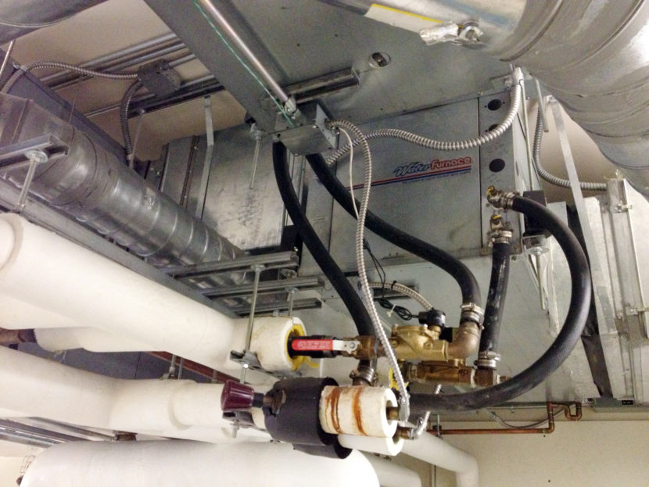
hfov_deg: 52.6
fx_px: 656
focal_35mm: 35
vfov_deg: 40.7
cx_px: 324
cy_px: 244
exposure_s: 1/20
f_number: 2.4
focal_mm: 4.28
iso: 400
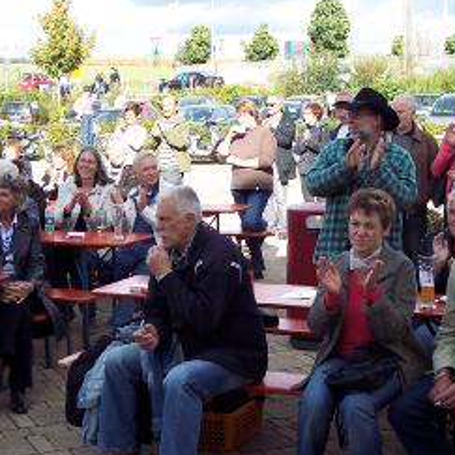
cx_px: 183
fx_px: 1056
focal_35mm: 71
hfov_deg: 24.3
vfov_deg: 24.3
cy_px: 226
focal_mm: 8
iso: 100
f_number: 3.4
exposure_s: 1/350
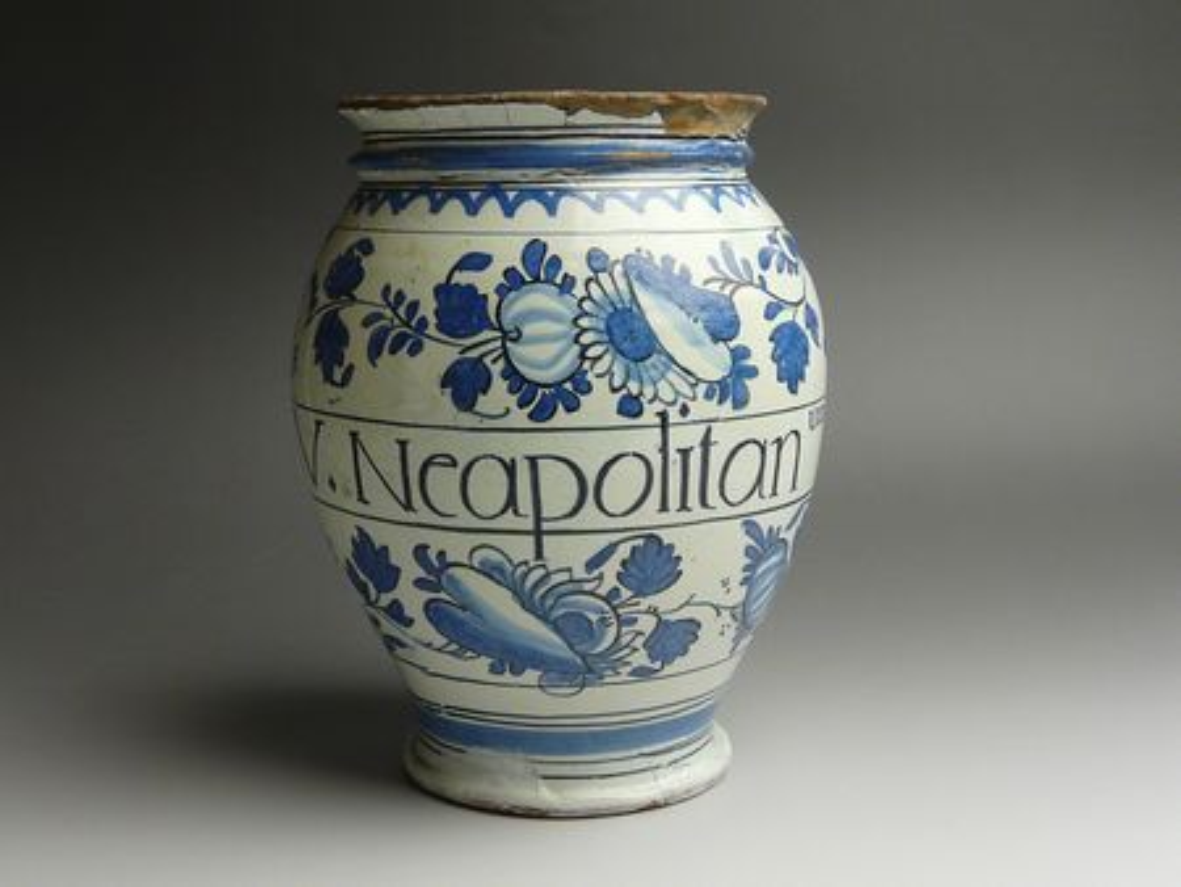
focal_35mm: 51
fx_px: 1741
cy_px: 444
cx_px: 590
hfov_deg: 37.5
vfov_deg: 28.6
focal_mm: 5.2
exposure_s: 1/50
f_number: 2.8
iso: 100
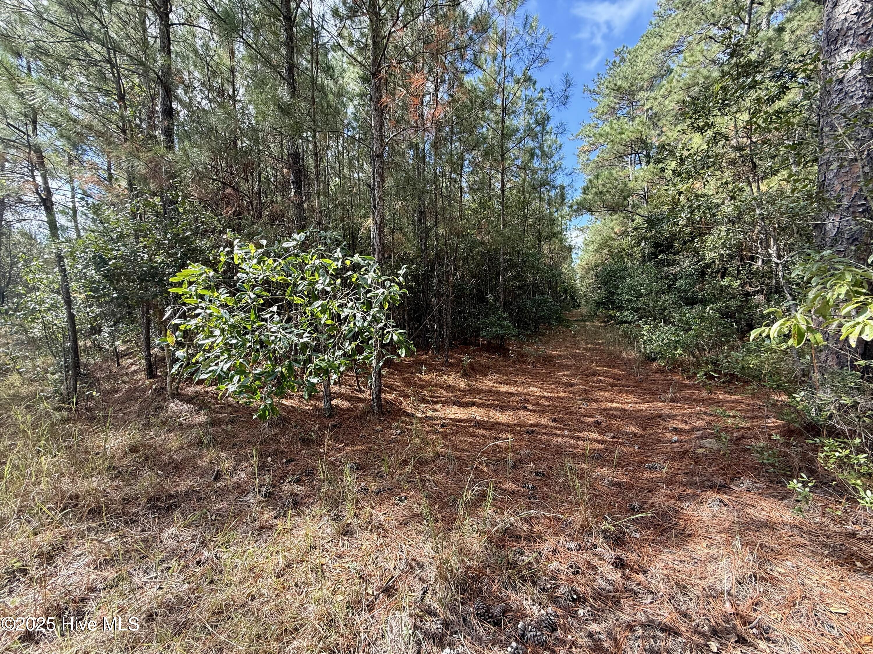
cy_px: 327
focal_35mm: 14
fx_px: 353
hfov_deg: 102.1
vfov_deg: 85.7
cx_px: 436
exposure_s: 1/298
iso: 64
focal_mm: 2.22
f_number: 2.2
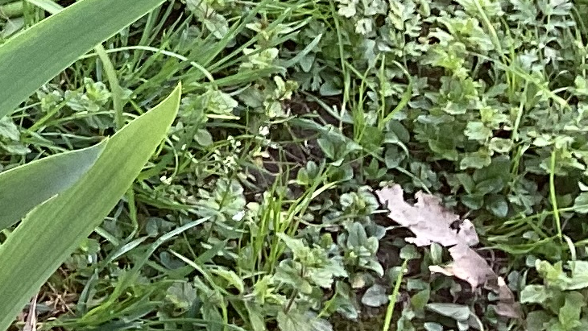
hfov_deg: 12.9
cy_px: -330
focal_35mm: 151
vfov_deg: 7.7
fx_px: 2355
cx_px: -466
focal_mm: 3.3
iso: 50
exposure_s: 1/50
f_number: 2.4
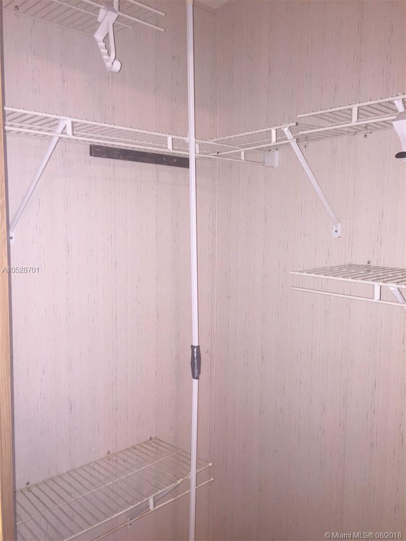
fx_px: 454
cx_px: 203
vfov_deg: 61.7
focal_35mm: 29
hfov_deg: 48.2
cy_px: 270
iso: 80
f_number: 2.2
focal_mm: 4.15
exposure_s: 1/16
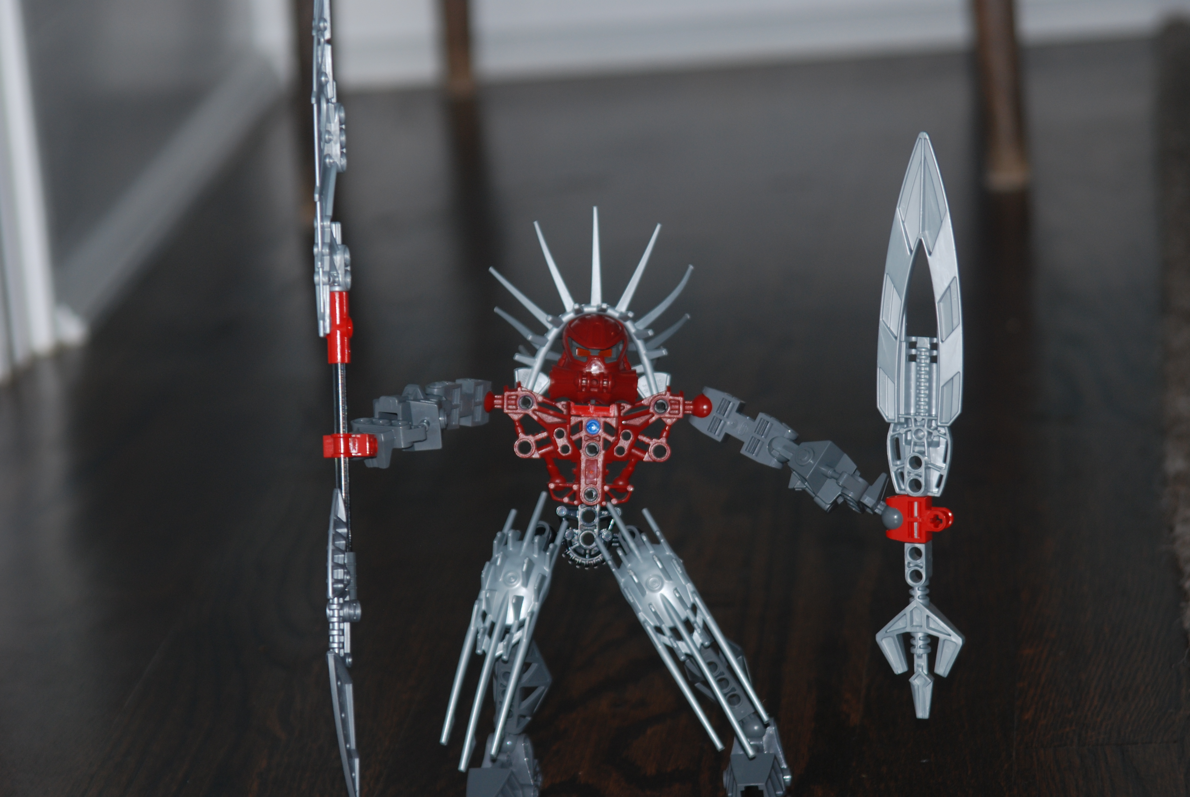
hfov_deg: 12.2
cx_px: 595
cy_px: 398
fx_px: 5560
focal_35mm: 168
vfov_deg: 8.2
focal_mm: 112
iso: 200
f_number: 5.6
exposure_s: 1/60
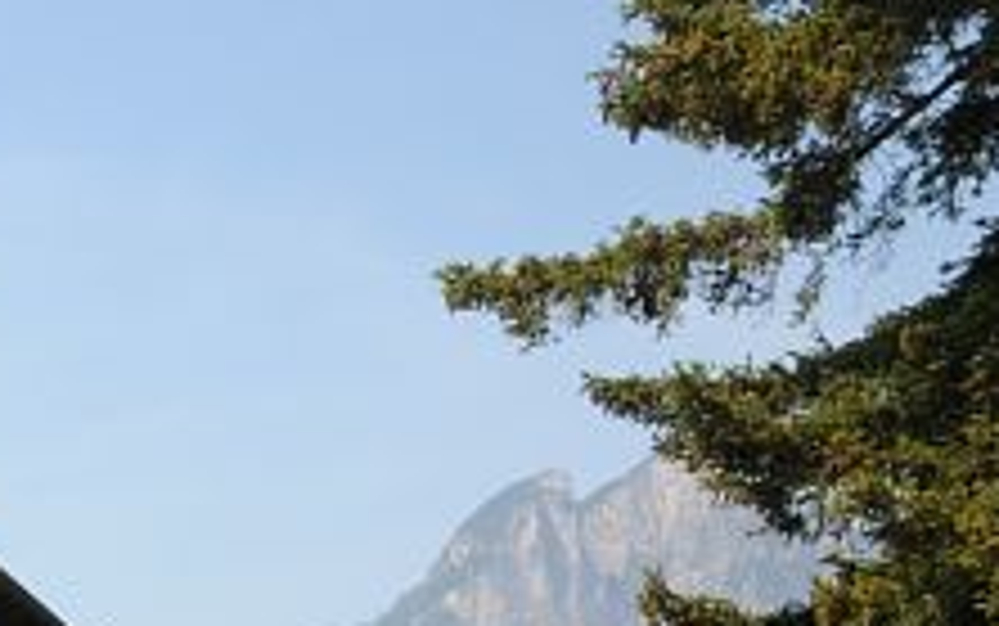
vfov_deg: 10.3
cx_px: -783
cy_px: 1052
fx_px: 3296
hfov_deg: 15.0
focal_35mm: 121
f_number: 18
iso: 200
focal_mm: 22
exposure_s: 1/40
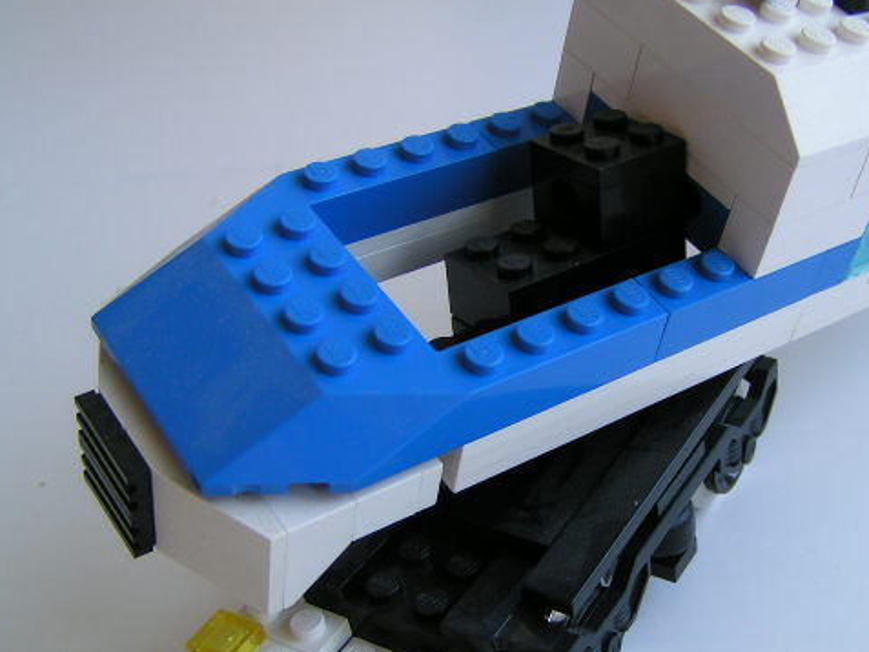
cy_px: 386
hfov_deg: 37.2
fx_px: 1281
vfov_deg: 28.5
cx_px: 567
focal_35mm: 51
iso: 50
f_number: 3.2
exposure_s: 1/40
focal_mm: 5.8
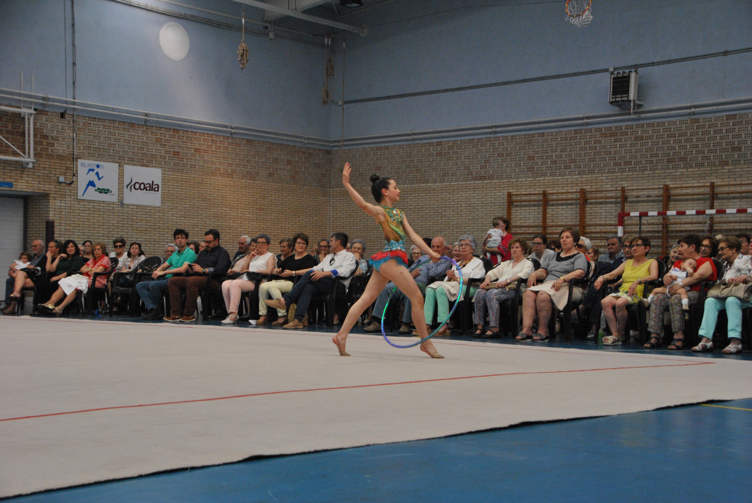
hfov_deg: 35.0
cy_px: 252
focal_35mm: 57
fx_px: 1192
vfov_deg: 23.8
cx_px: 376
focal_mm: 38
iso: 800
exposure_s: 1/160
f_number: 6.3
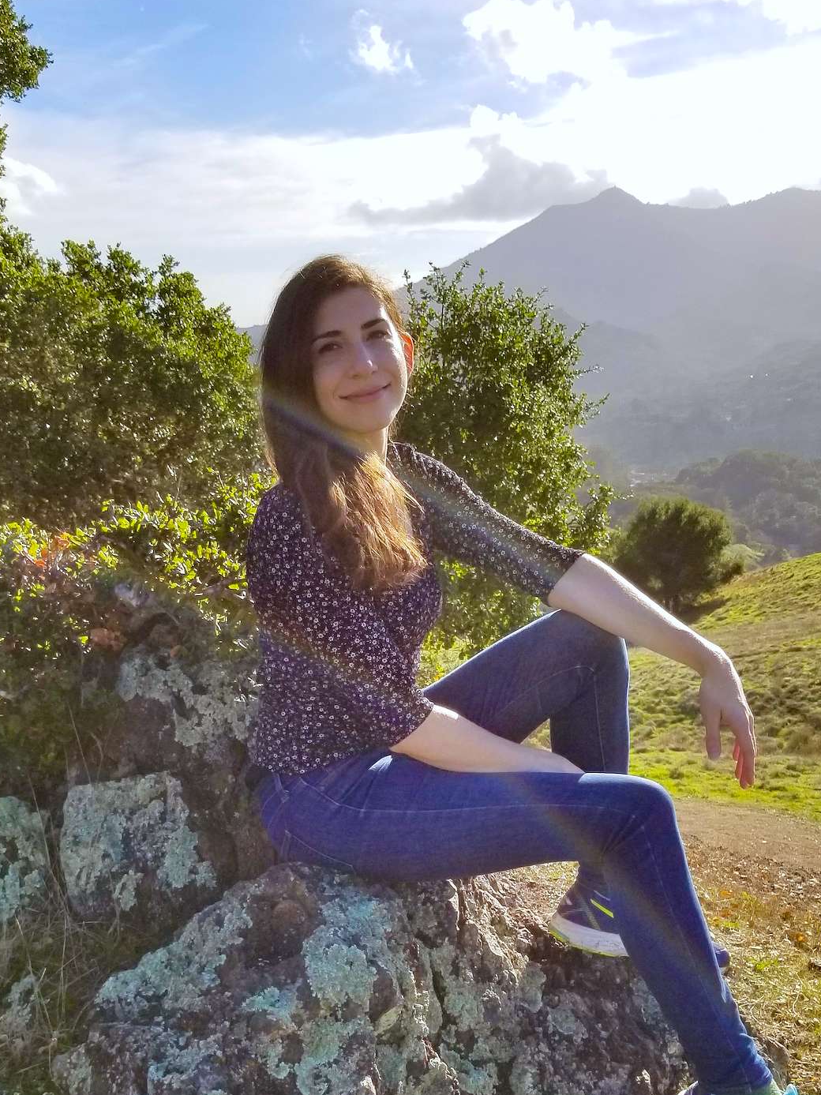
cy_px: 563
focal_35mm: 27
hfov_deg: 51.3
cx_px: 420
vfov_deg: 65.3
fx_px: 854
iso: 50
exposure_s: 1/3021
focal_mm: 4.3
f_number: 1.7
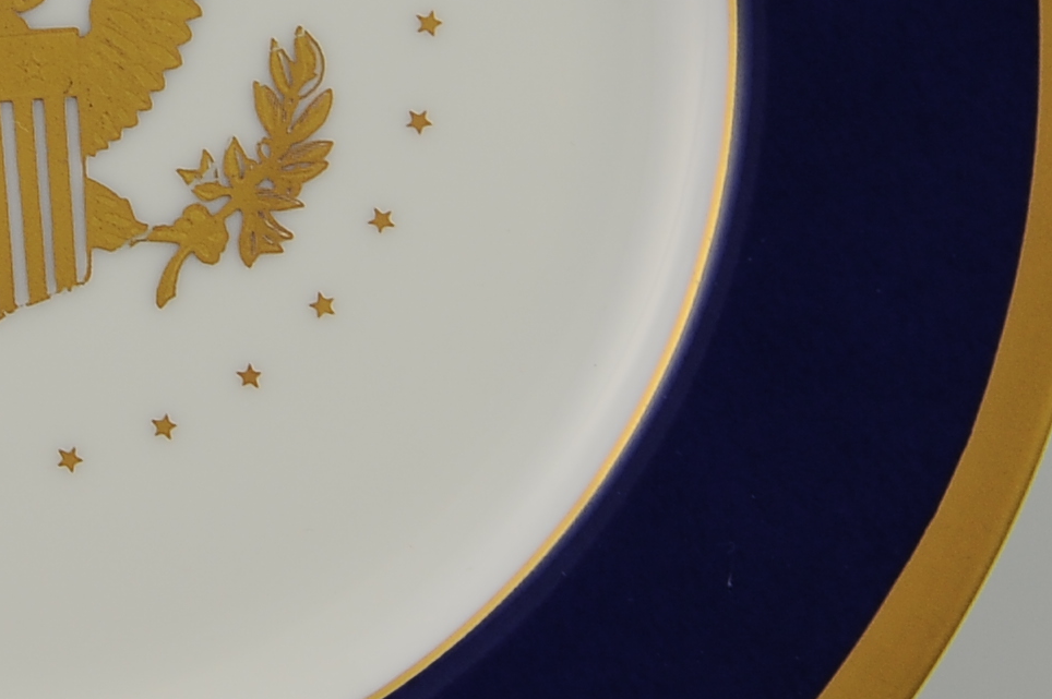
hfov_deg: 12.8
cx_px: 4
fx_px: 4642
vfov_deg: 8.6
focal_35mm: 159
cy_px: 19
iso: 200
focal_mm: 36
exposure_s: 1/40
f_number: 10
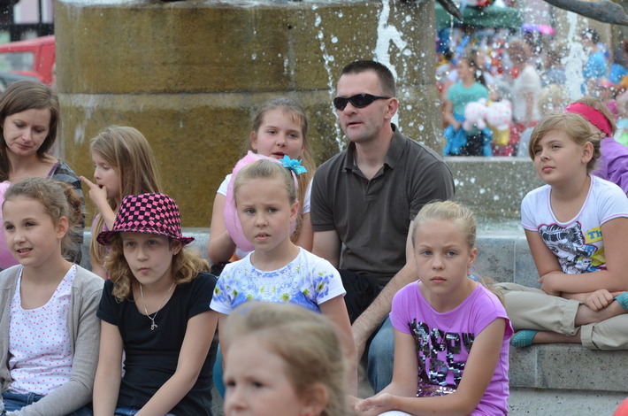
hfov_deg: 12.3
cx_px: 314
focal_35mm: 168
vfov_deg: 8.1
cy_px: 208
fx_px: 2924
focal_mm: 112
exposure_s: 1/640
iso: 800
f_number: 6.3
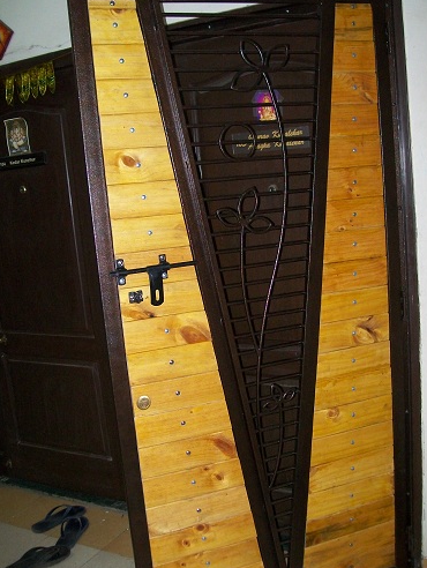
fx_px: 624
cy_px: 289
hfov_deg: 37.8
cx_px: 219
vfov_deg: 48.9
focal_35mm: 38
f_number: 2.7
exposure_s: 1/60
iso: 160
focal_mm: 6.1
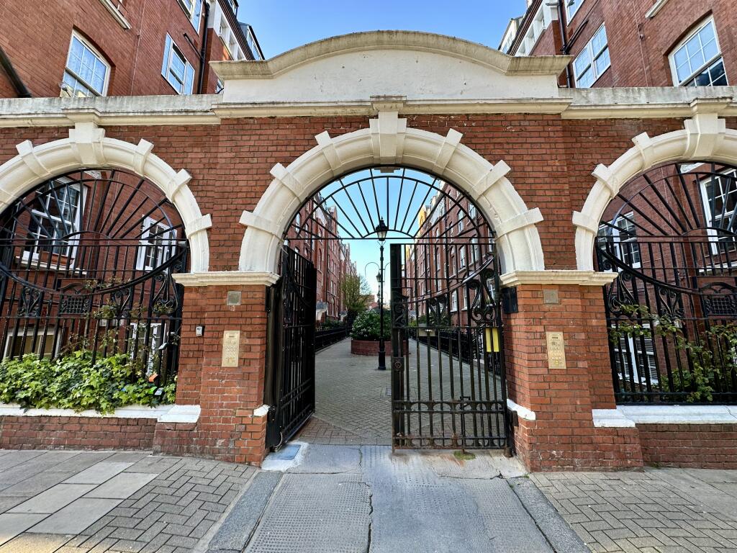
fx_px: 298
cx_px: 368
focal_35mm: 14
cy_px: 276
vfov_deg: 85.7
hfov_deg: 102.1
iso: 40
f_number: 2.2
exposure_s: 1/127
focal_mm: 2.22
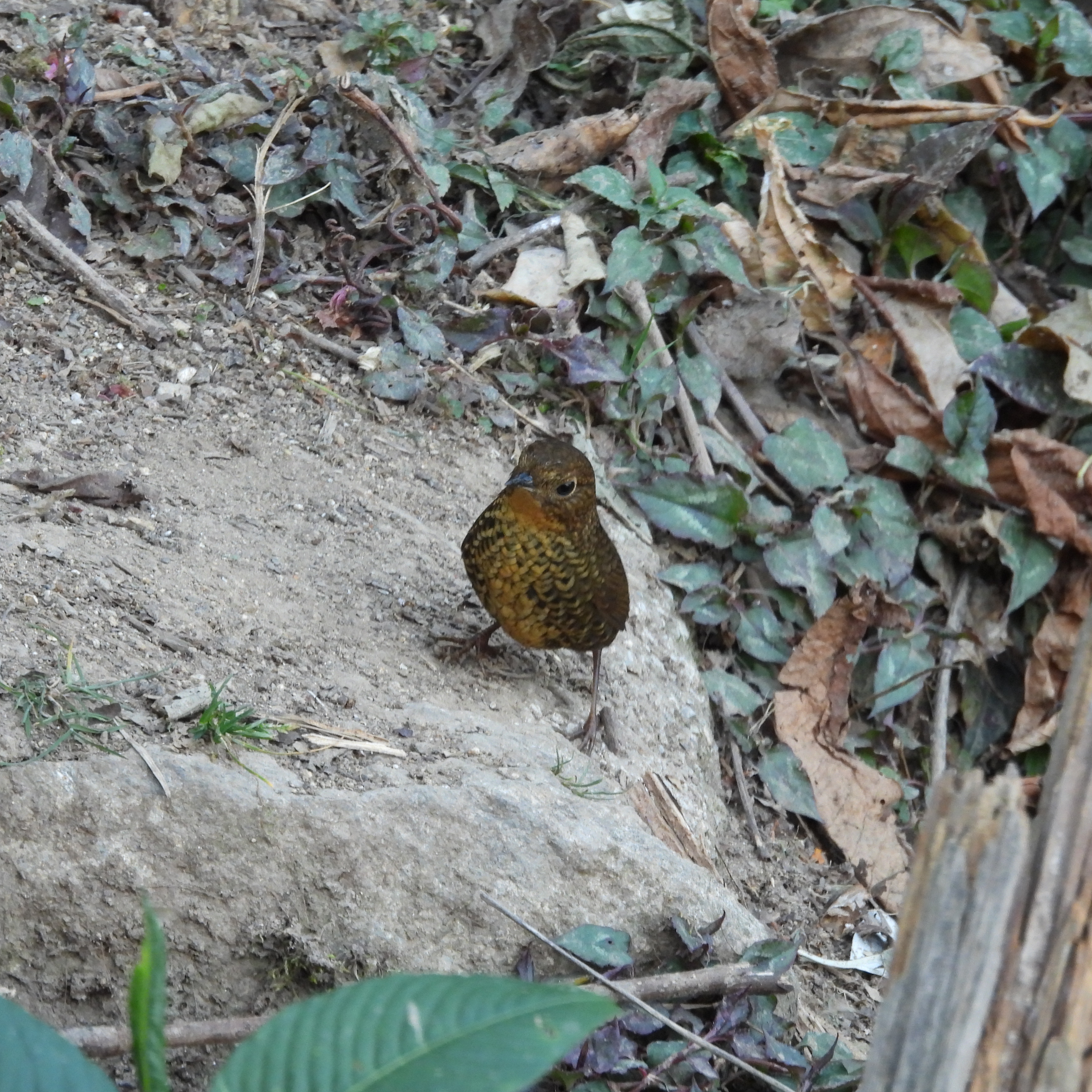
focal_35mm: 944
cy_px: 546
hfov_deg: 1.9
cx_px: 456
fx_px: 33692
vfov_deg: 1.9
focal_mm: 143
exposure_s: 1/80
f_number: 5.6
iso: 400
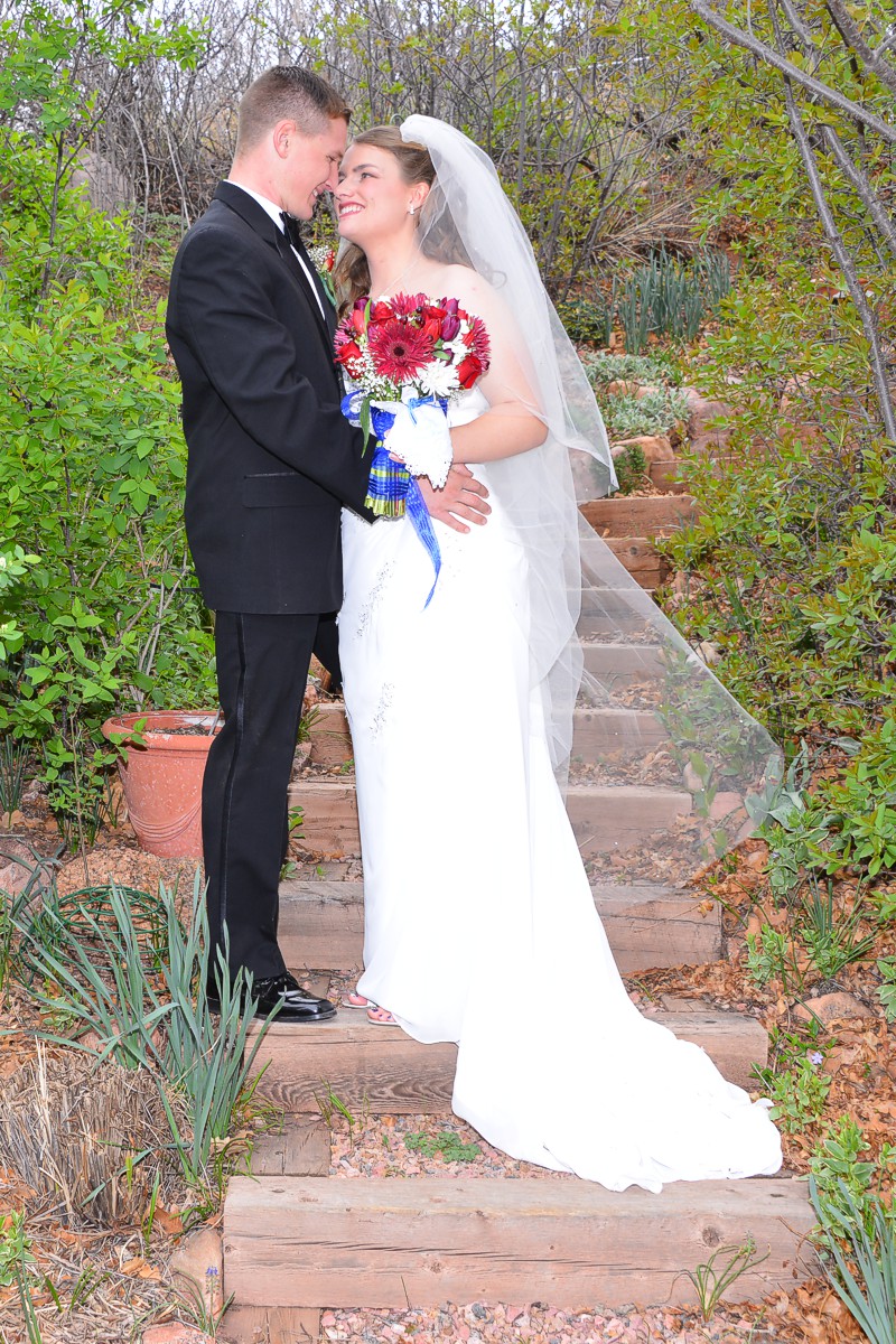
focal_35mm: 32
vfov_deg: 58.7
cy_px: 672
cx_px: 448
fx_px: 1195
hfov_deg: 41.1
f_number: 8
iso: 400
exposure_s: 1/100
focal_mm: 32
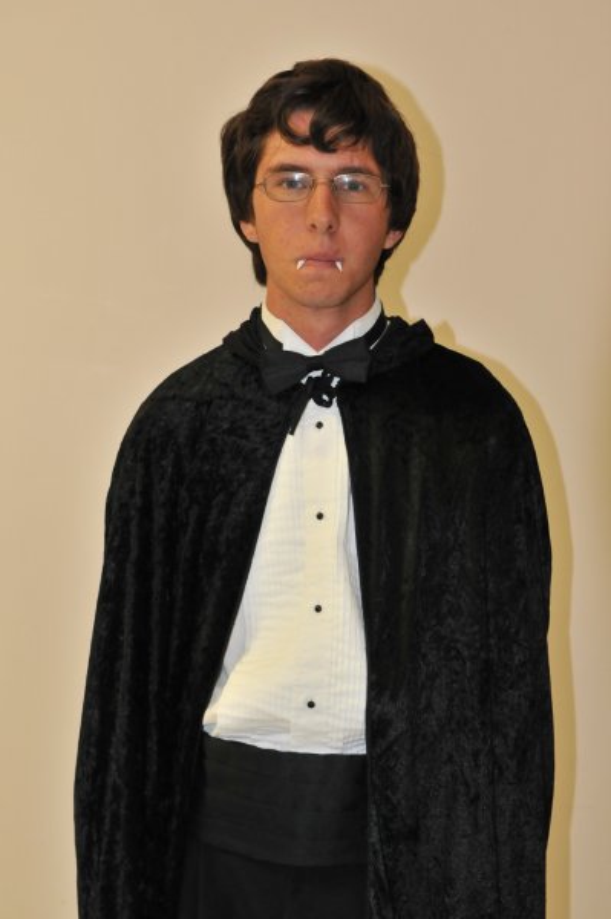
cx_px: 306
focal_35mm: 60
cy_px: 460
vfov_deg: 33.4
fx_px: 1530
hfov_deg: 22.6
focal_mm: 40
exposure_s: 1/60
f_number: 5
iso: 800
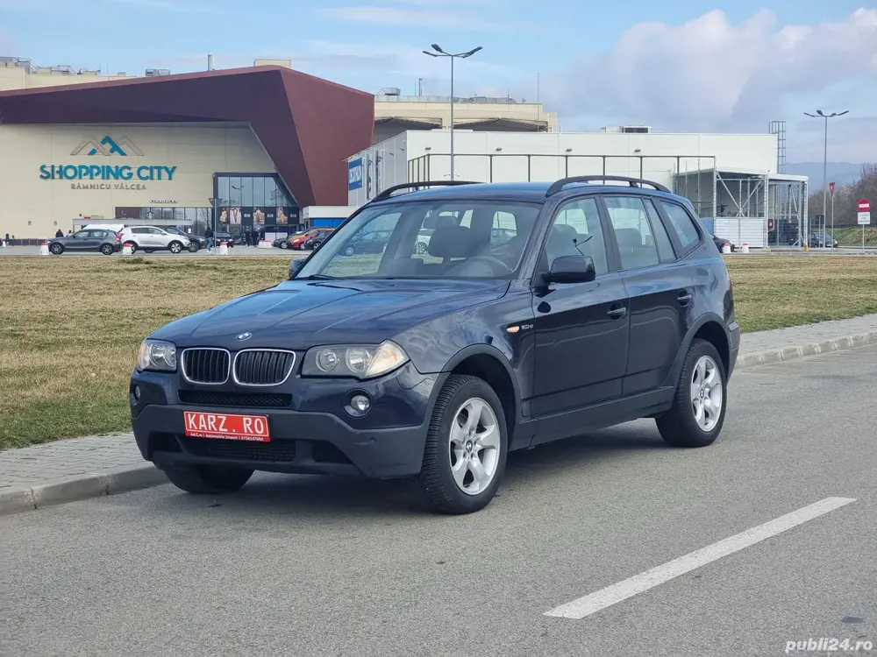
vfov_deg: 20.4
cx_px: 438
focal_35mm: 72
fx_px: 1824
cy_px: 328
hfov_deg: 27.0
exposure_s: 1/907
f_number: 2.4
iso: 50
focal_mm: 9
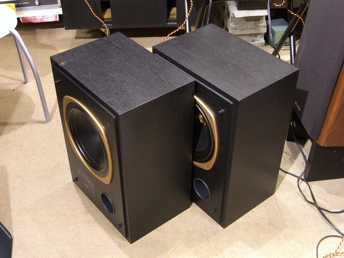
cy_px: 129
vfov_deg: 31.5
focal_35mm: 46
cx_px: 172
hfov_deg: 41.2
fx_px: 457
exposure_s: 1/8
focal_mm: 9.5
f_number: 3.1
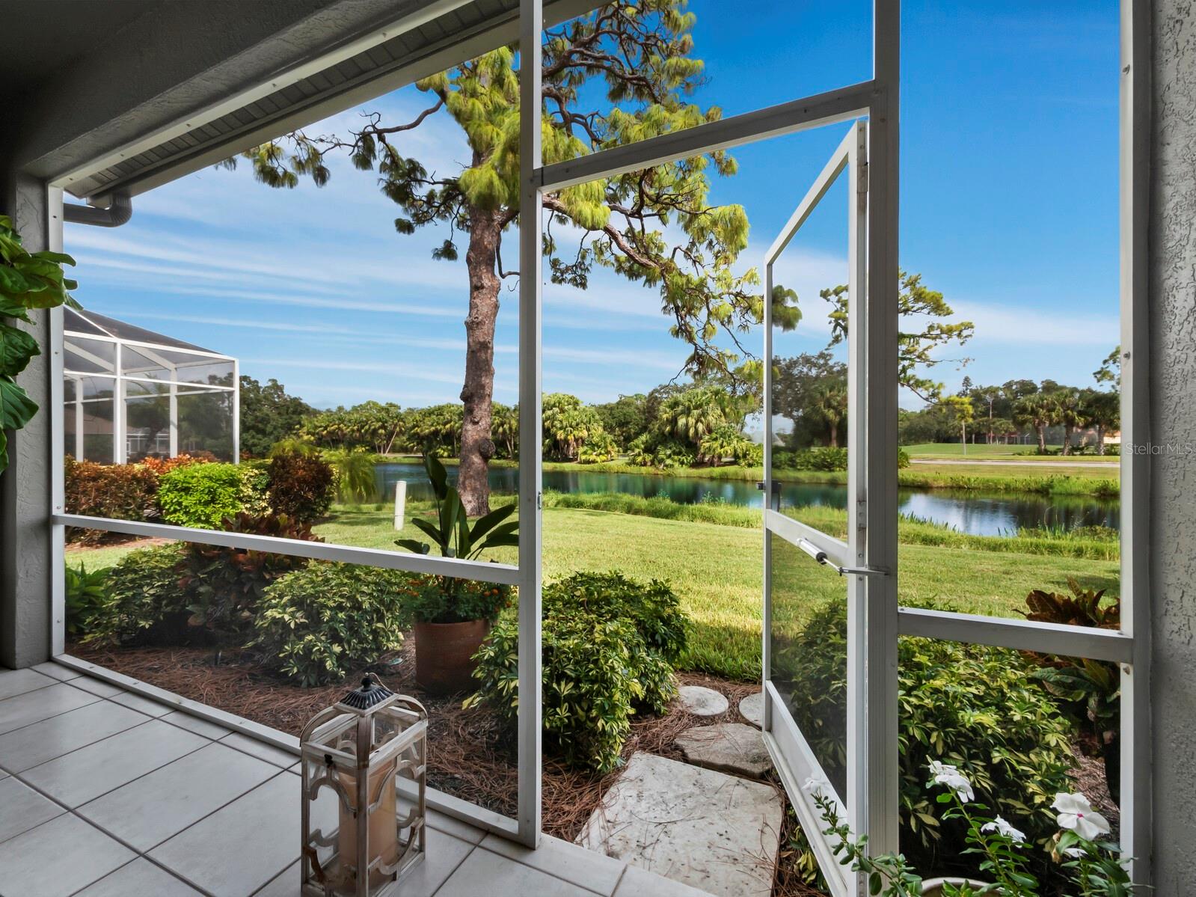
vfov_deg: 85.7
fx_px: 484
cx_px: 598
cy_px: 448
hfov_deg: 102.1
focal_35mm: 14
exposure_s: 1/50
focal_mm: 7
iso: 400
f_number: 11
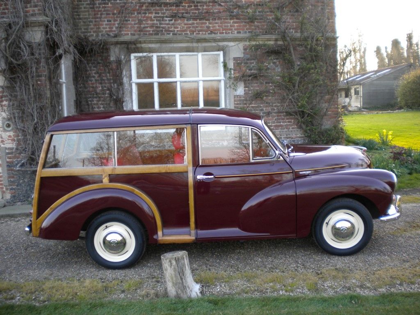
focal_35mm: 35
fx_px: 425
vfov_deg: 40.7
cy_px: 158
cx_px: 210
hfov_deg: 52.6
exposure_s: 1/64.1
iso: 80
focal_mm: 6.3
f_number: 3.1
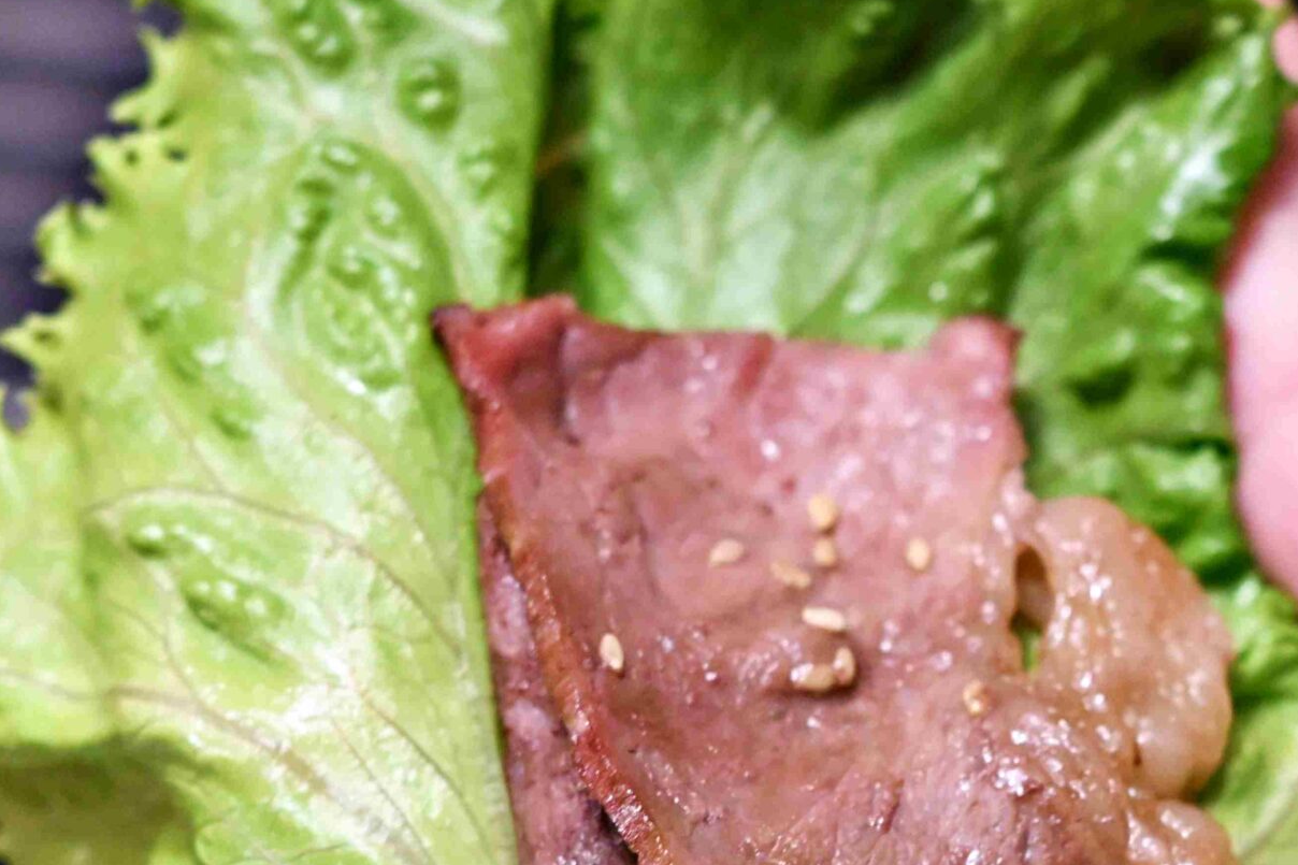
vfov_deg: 8.6
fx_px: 5732
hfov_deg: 12.9
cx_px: 910
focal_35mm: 159
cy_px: 872
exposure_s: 1/160
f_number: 3.2
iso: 2500
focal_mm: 50
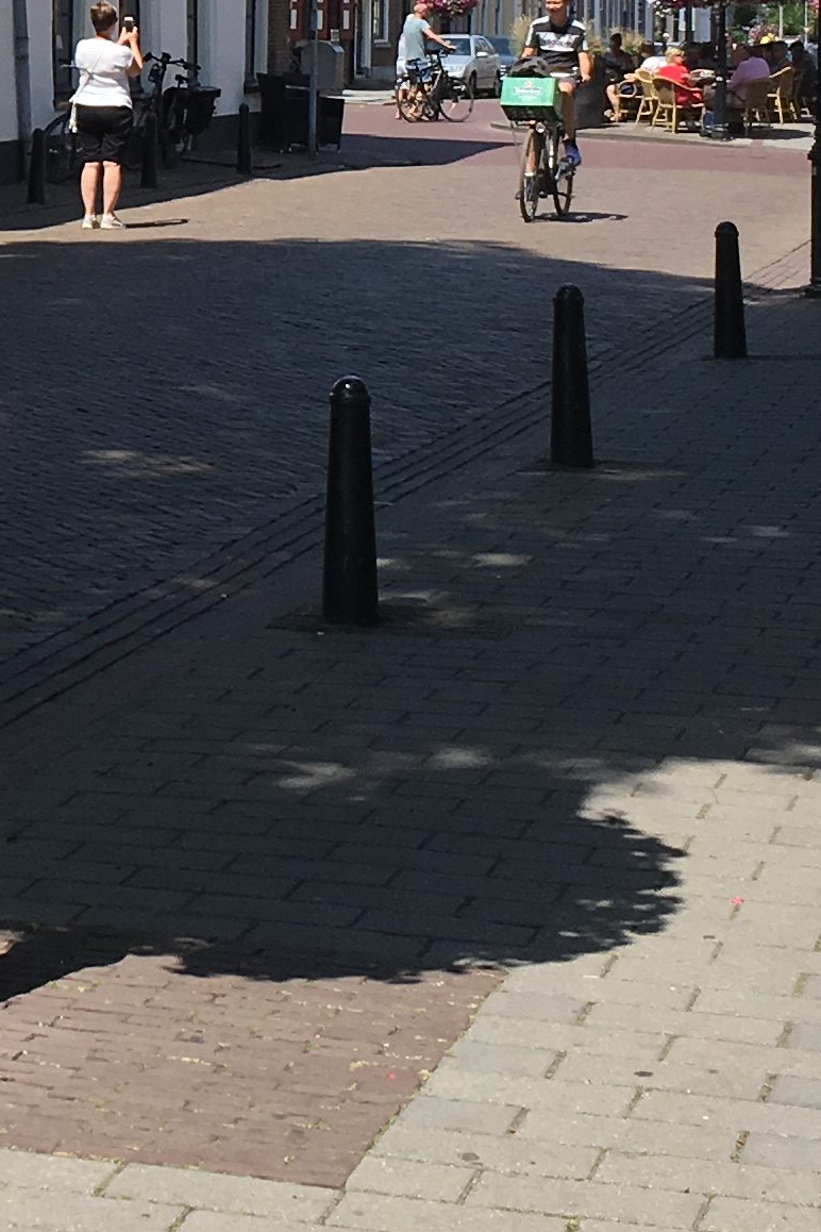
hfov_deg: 12.6
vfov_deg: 18.9
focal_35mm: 105
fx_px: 3592
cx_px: -236
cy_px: -22
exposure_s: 1/1672
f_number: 2.2
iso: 25
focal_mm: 4.15
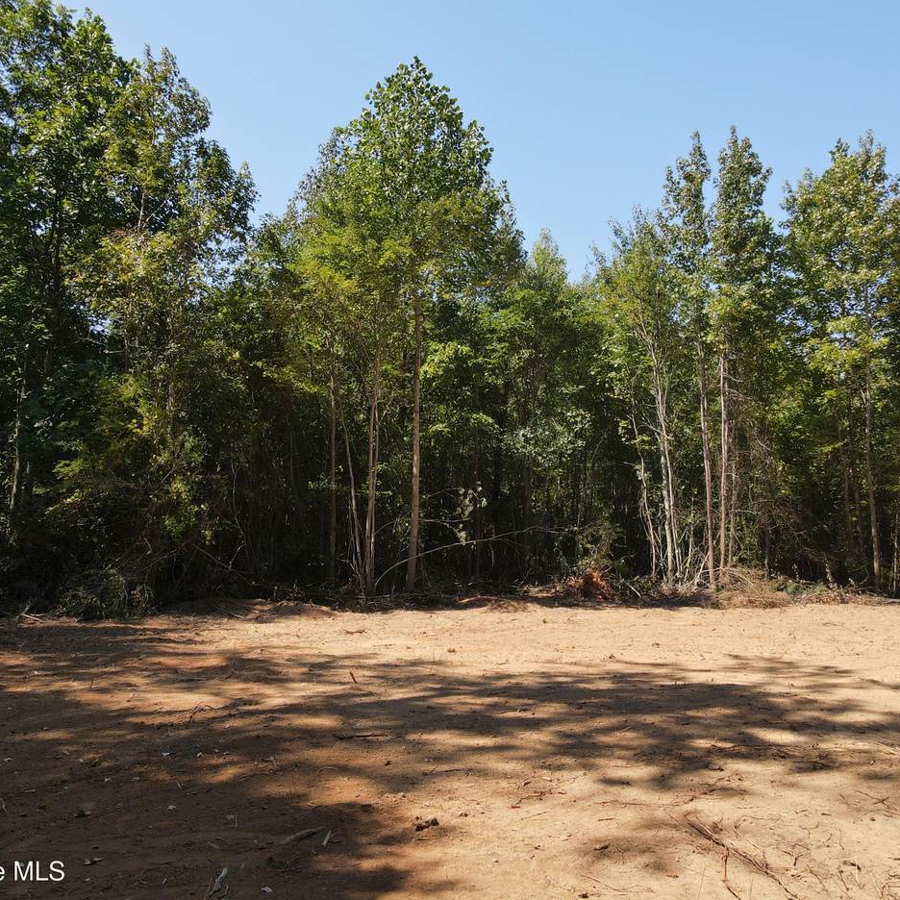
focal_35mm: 29
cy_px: 452
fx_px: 853
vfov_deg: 55.6
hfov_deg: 55.6
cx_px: 484
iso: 100
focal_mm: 4.5
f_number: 2.8
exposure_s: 1/350
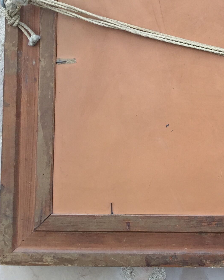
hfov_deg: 20.1
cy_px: 63
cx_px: 286
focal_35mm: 70
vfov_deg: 26.7
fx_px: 580
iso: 32
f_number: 2.2
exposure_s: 1/127
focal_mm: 4.15
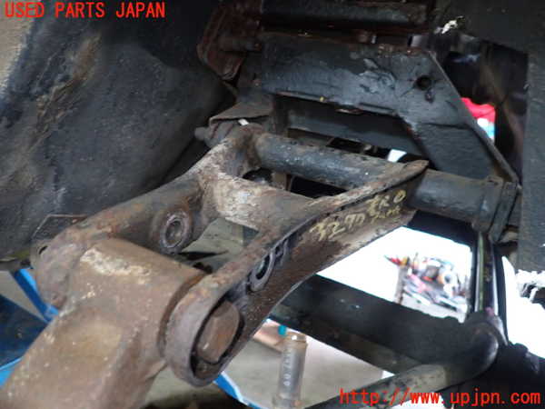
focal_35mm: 25
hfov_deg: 69.4
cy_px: 204
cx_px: 272
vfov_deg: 54.9
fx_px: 394
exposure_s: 1/30
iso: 500
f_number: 2
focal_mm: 4.5
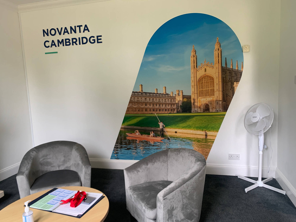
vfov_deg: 53.1
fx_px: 222
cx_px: 148
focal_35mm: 26
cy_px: 111
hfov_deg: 67.3
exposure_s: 1/64
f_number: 1.8
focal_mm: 4.25
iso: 100
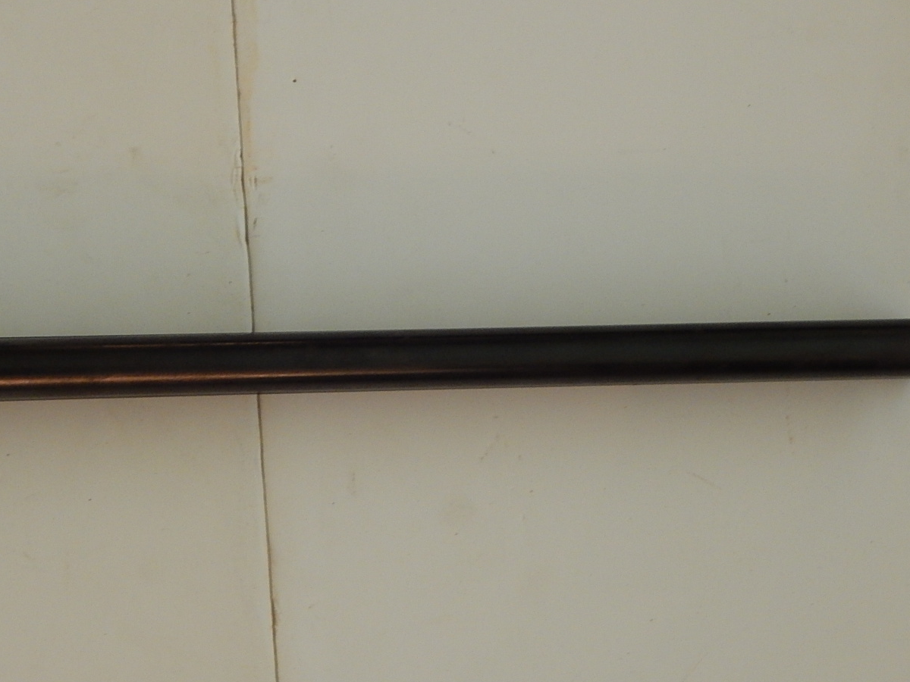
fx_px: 2629
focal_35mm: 100
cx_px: 369
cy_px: 287
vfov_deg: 14.8
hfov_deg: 19.6
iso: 360
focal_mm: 13.5
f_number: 4.2
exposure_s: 1/30
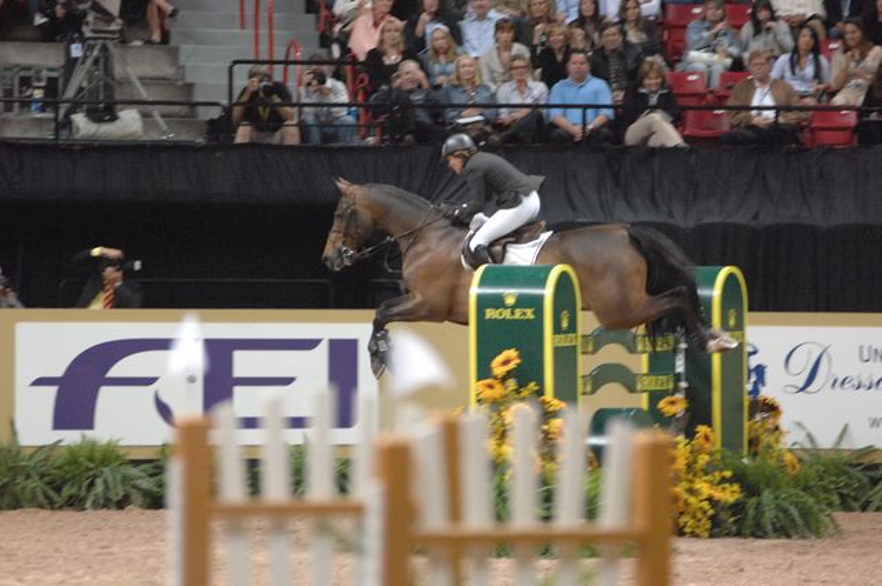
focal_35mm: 300
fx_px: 7341
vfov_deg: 4.6
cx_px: 441
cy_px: 293
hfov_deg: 6.9
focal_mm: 200
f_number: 2.8
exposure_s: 1/320
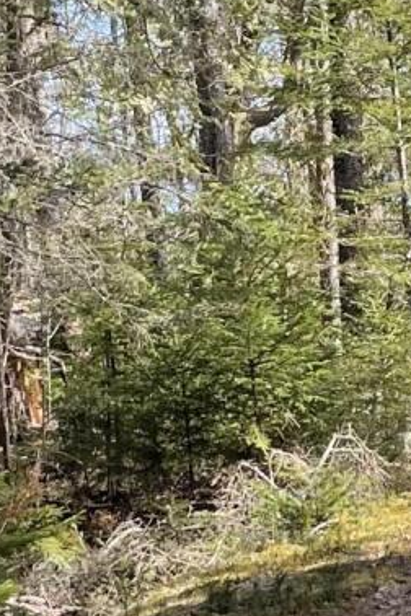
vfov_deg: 14.3
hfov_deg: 9.5
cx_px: 431
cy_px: 486
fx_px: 2449
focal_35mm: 143
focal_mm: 4.2
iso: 32
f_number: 1.6
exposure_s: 1/487
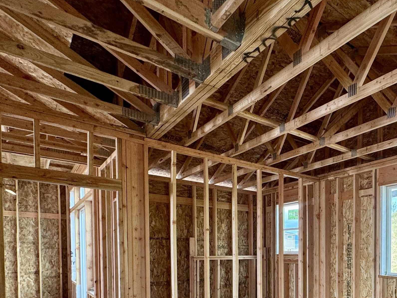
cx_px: 347
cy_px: 261
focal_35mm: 27
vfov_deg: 46.9
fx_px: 310
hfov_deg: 57.4
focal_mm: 2.22
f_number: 2.2
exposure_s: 1/99
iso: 80
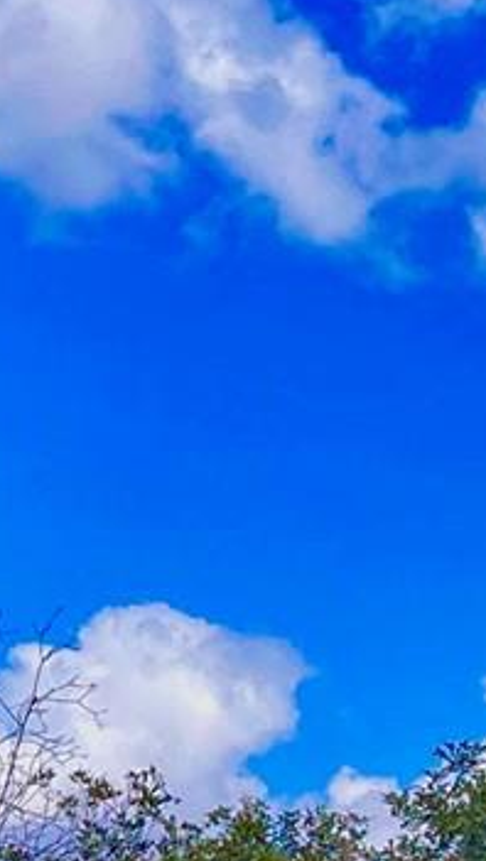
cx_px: -106
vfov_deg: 16.4
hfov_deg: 9.3
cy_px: 744
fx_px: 2949
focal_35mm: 129
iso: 50
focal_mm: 5.1
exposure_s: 1/1748
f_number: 1.6
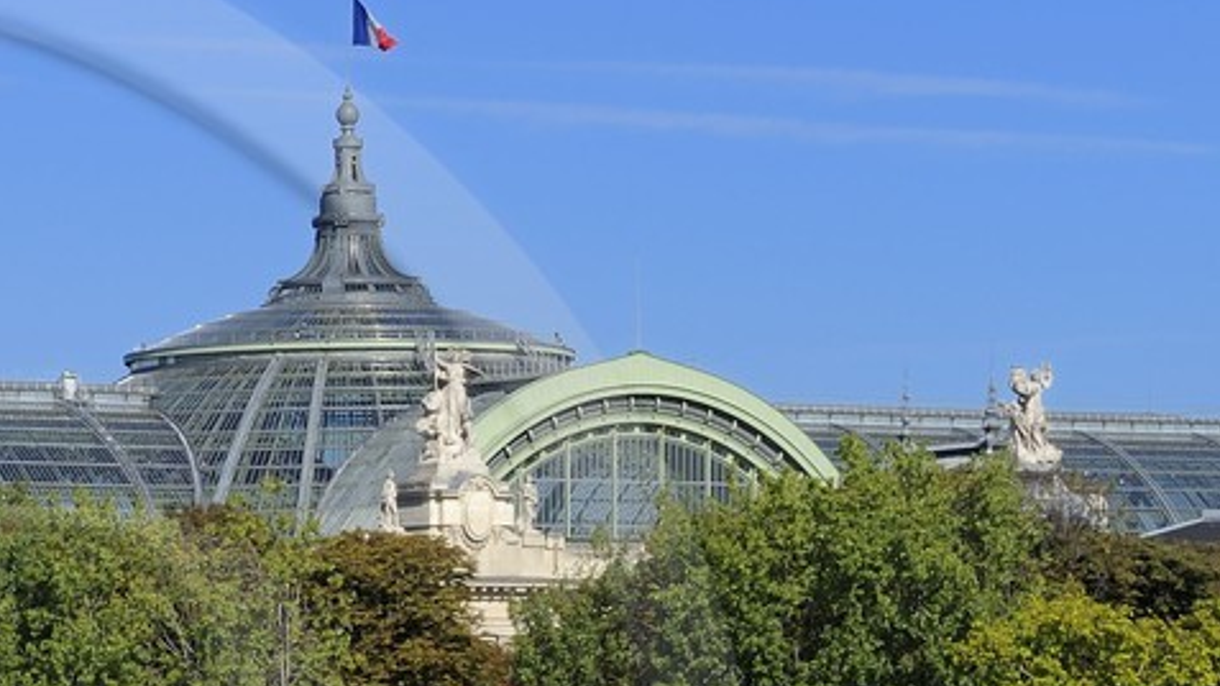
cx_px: -289
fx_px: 7050
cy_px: 934
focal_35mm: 218
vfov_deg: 5.5
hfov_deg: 9.7
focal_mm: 62
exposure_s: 1/250
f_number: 10
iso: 200
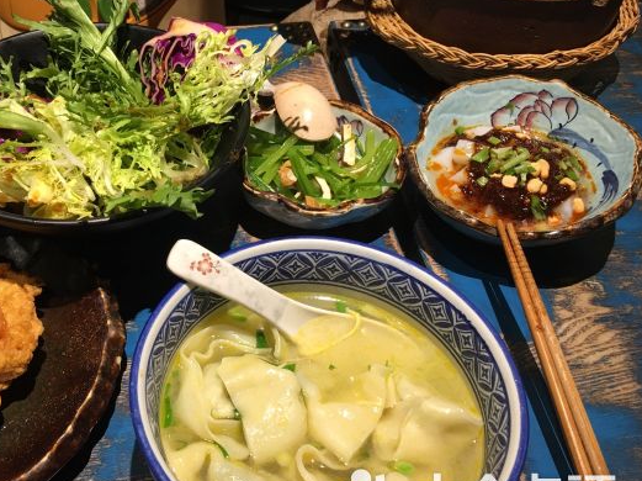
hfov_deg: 47.2
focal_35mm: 39
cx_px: 217
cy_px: 239
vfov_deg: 36.8
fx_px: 723
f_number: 2.2
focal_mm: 4.15
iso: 32
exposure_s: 1/17
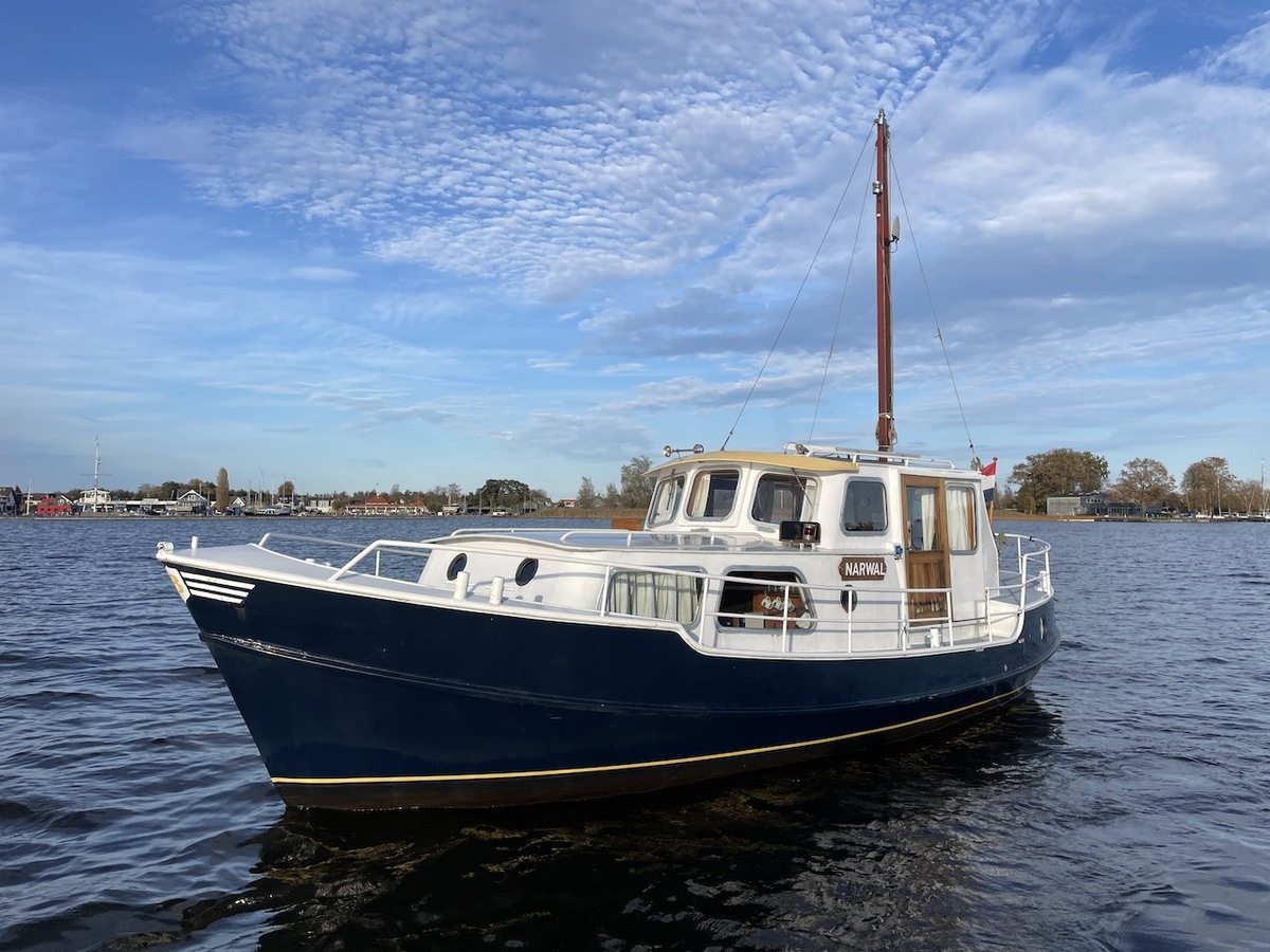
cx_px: 635
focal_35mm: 26
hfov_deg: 67.3
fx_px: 954
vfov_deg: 53.1
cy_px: 476
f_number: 1.6
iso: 32
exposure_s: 1/3300
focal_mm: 4.2
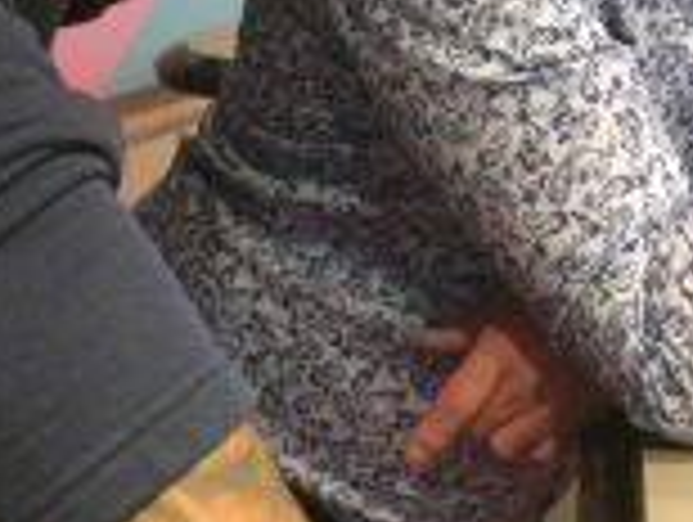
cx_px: 374
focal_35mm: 94
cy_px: -97
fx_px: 1885
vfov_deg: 15.2
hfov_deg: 20.8
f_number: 2.2
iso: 320
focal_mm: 4.15
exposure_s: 1/17
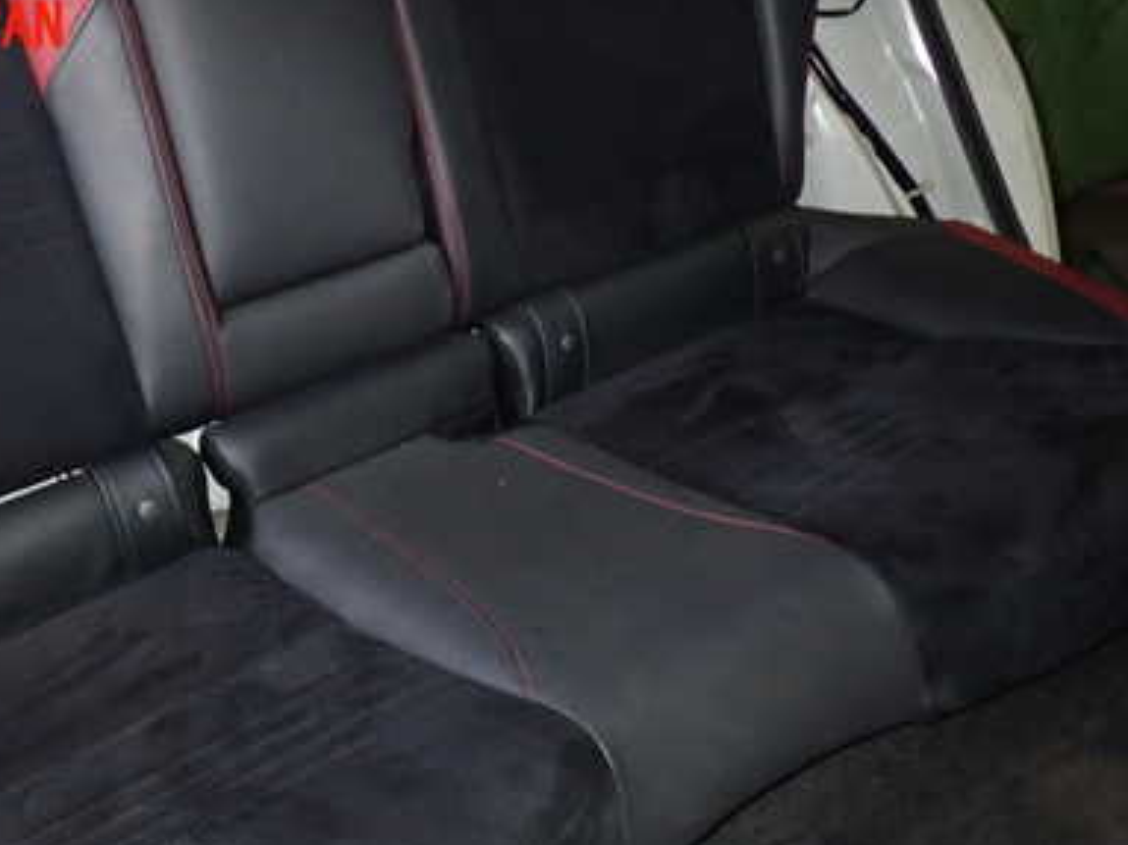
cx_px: 412
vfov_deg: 30.3
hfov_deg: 40.1
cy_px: 654
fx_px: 1531
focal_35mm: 47
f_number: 6.3
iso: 800
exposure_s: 1/30
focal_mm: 5.4
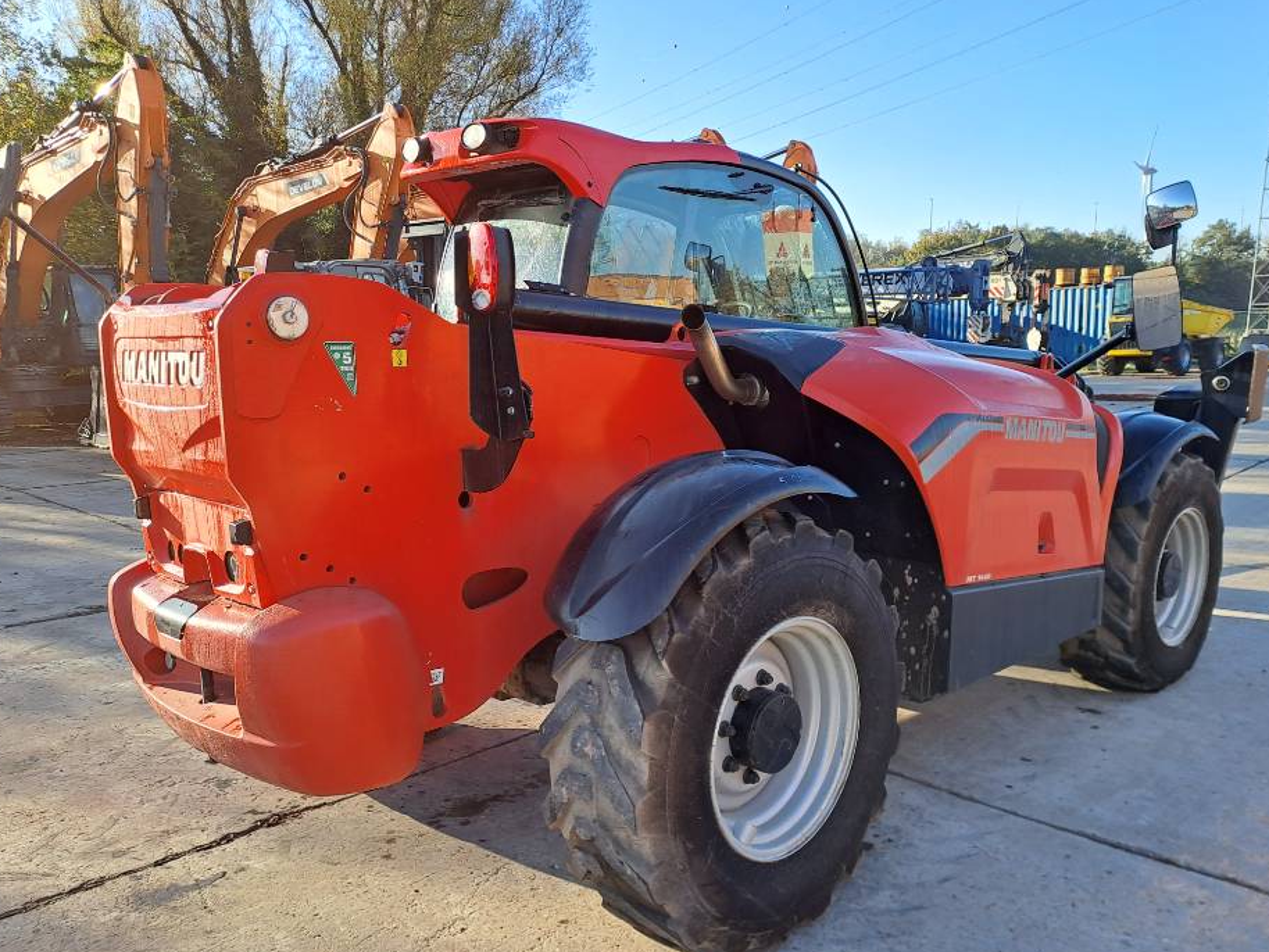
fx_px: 1027
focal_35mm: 28
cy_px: 505
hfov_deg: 63.4
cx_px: 668
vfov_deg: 49.7
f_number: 1.8
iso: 32
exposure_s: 1/428
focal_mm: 4.65
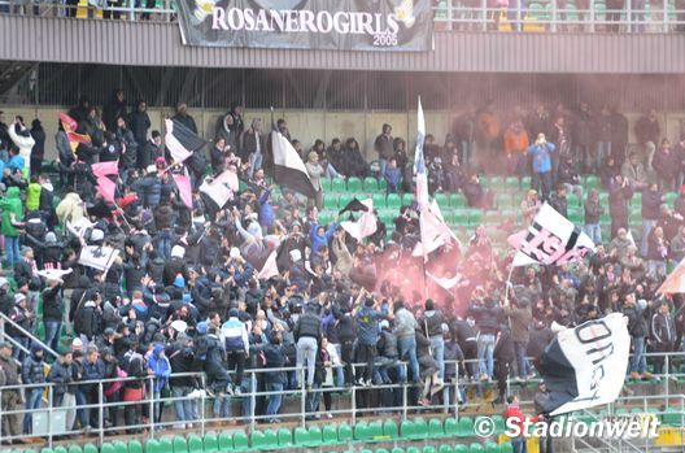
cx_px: 327
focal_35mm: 219
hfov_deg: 9.4
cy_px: 221
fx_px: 4147
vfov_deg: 6.2
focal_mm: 135
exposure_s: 1/125
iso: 1100
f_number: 4.2
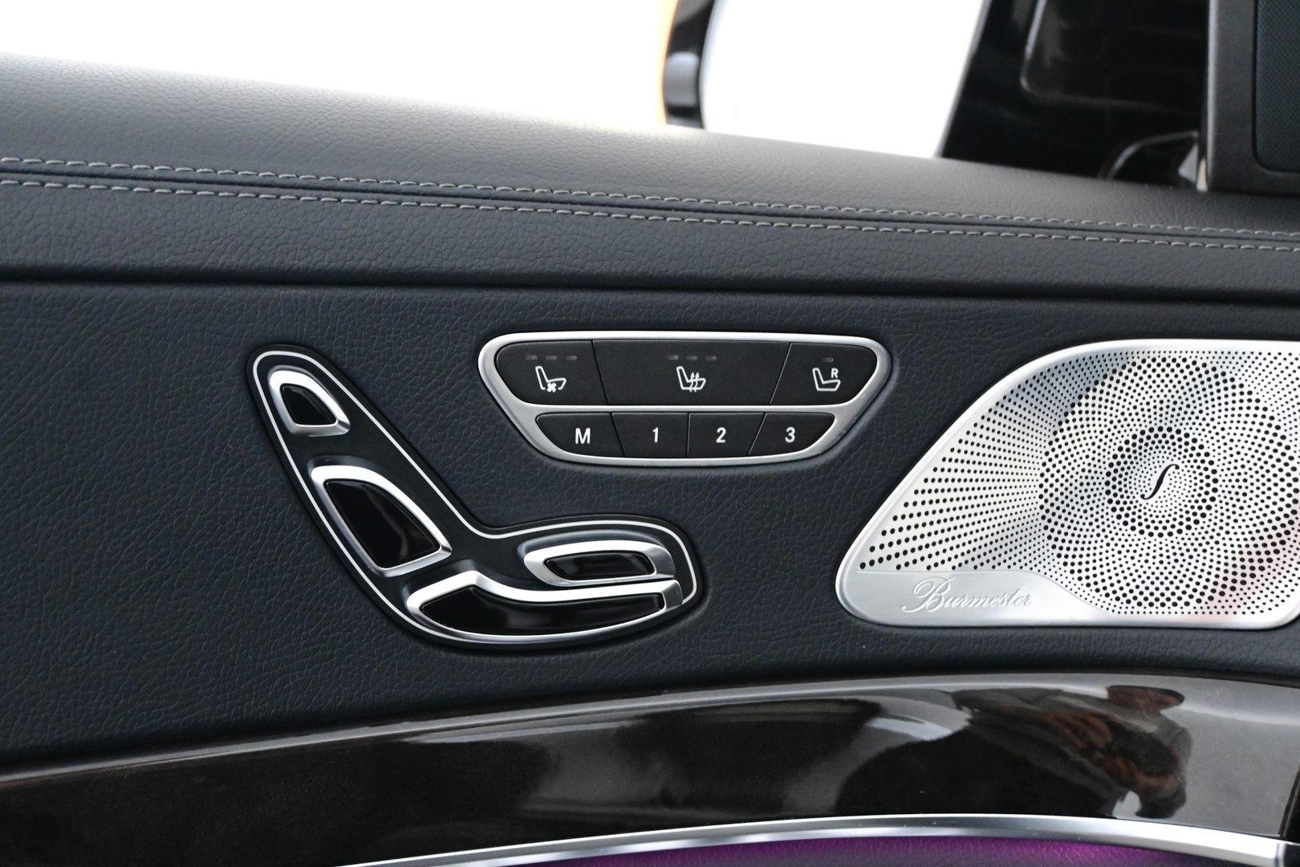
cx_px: 650
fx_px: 1625
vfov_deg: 29.9
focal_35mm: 45
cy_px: 434
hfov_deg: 43.6
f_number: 4.8
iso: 4500
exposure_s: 1/50
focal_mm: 30
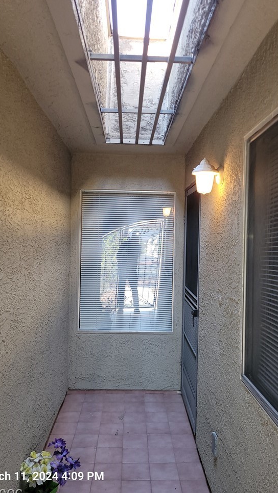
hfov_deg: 38.9
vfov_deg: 64.3
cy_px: 248
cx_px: 150
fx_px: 393
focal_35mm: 30
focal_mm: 5.4
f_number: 1.8
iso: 100
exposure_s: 1/40
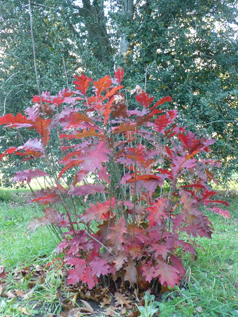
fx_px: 403
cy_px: 153
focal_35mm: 44
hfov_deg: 32.9
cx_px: 118
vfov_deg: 42.9
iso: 400
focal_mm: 7.4
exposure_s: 1/25
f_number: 3.9
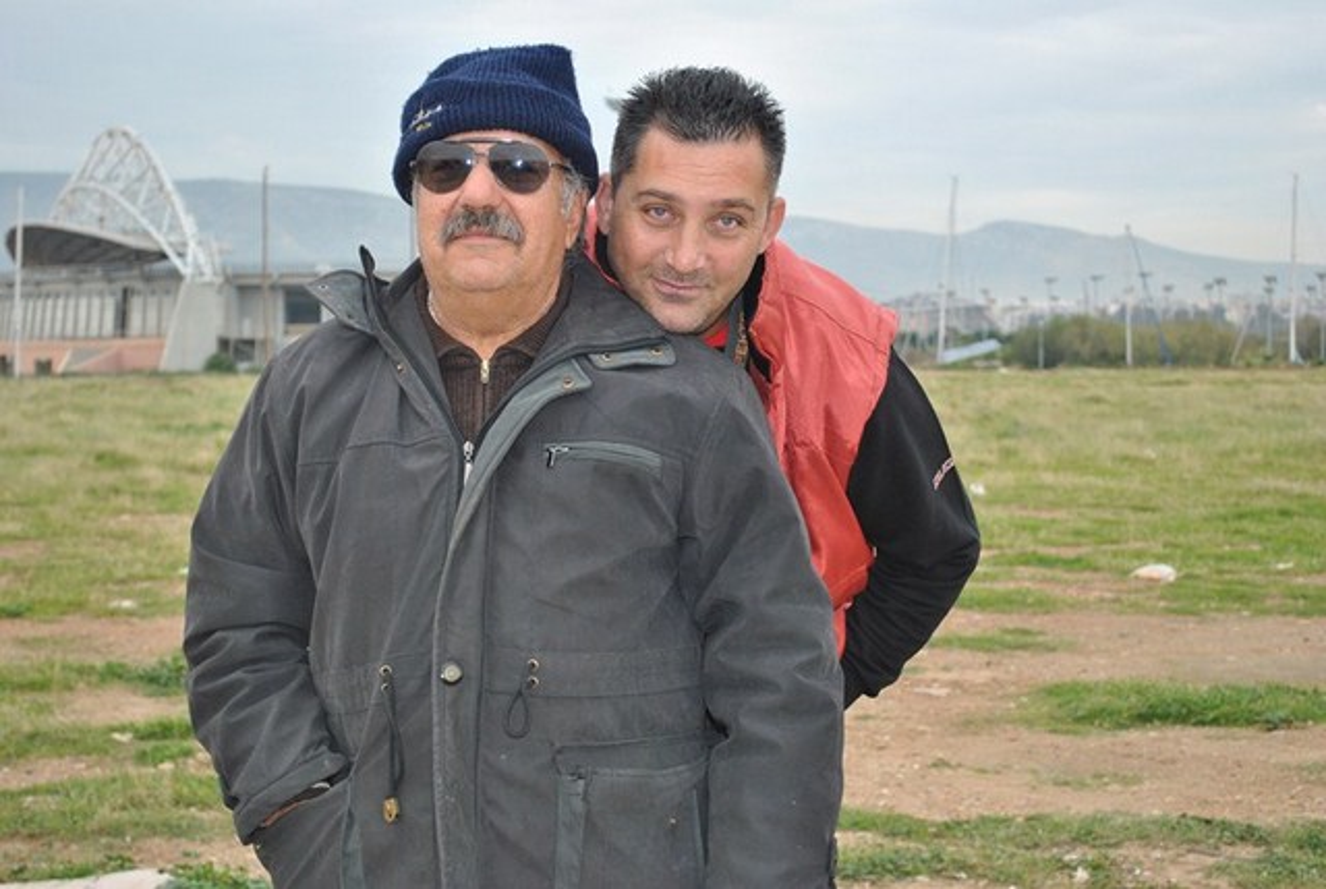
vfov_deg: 22.7
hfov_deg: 33.3
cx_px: 663
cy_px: 444
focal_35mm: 60
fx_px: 2214
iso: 180
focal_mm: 40
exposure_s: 1/125
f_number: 5.3
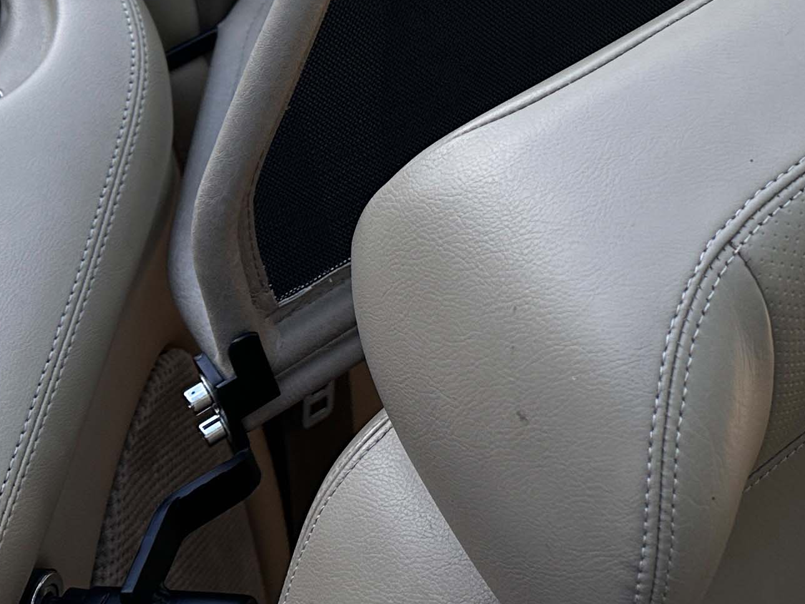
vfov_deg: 18.3
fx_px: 1744
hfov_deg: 24.4
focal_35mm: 75
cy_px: -174
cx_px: 869
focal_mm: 6.86
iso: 80
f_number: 1.78
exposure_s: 1/2110
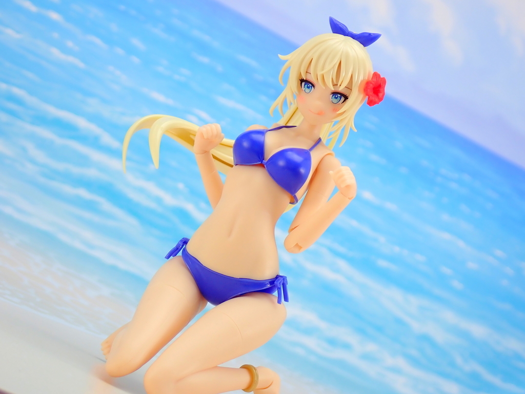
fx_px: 1335
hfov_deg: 22.3
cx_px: 262
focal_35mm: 88
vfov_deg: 16.8
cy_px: 197
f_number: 4.5
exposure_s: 1/10
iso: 100
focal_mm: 15.66
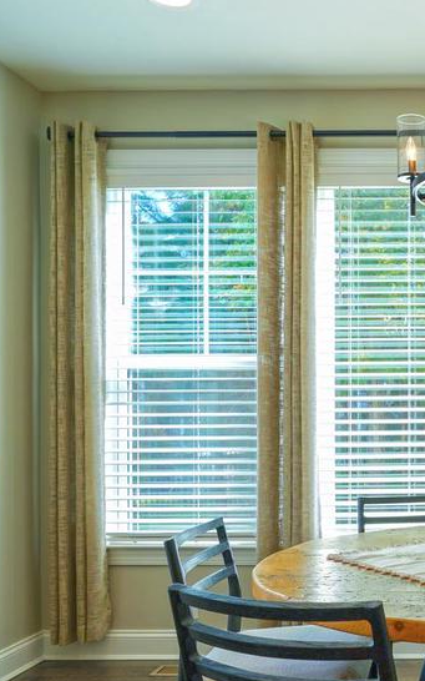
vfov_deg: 45.9
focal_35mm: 43
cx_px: 506
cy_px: 415
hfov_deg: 26.6
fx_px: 797
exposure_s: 1/80
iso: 100
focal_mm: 16
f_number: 4.5
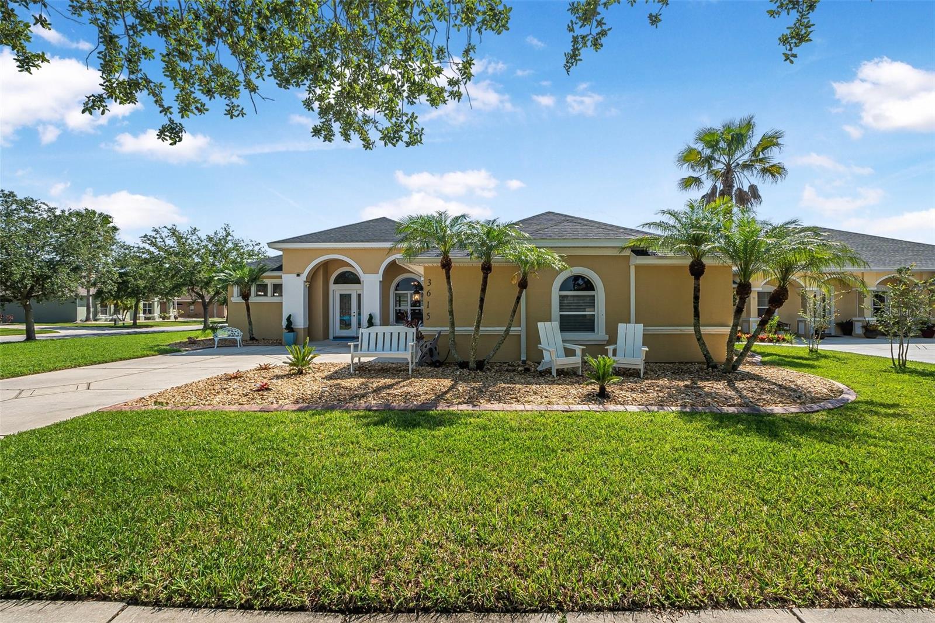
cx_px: 468
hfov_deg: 100.4
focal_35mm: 15
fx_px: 389
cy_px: 312
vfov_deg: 77.3
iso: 100
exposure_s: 1/200
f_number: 10
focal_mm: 10
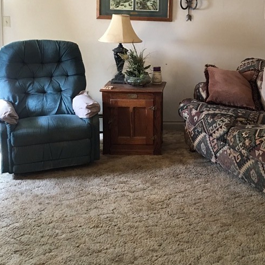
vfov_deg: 31.6
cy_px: 63
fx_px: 459
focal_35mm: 53
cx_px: 199
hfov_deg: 31.6
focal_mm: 4.15
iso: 64
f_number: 2.2
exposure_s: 1/15
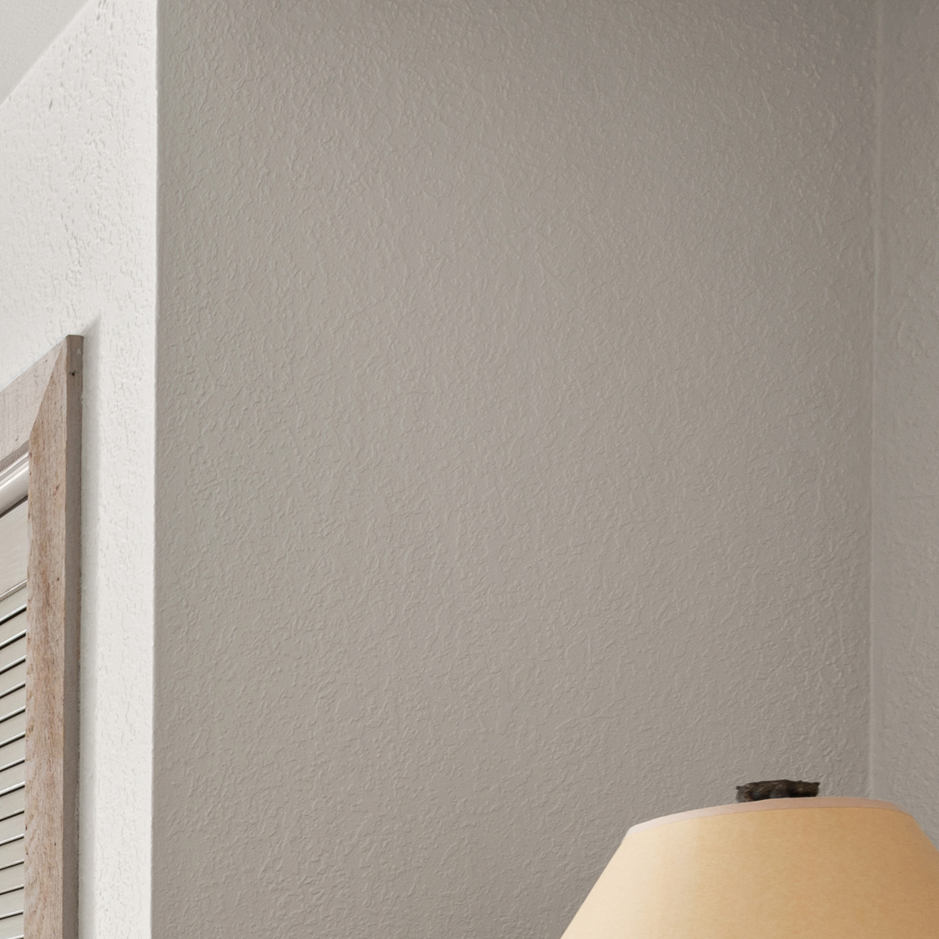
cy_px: 1191
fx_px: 1719
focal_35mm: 56
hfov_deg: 20.8
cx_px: -761
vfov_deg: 26.4
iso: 100
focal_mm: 17
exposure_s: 5
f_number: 7.1
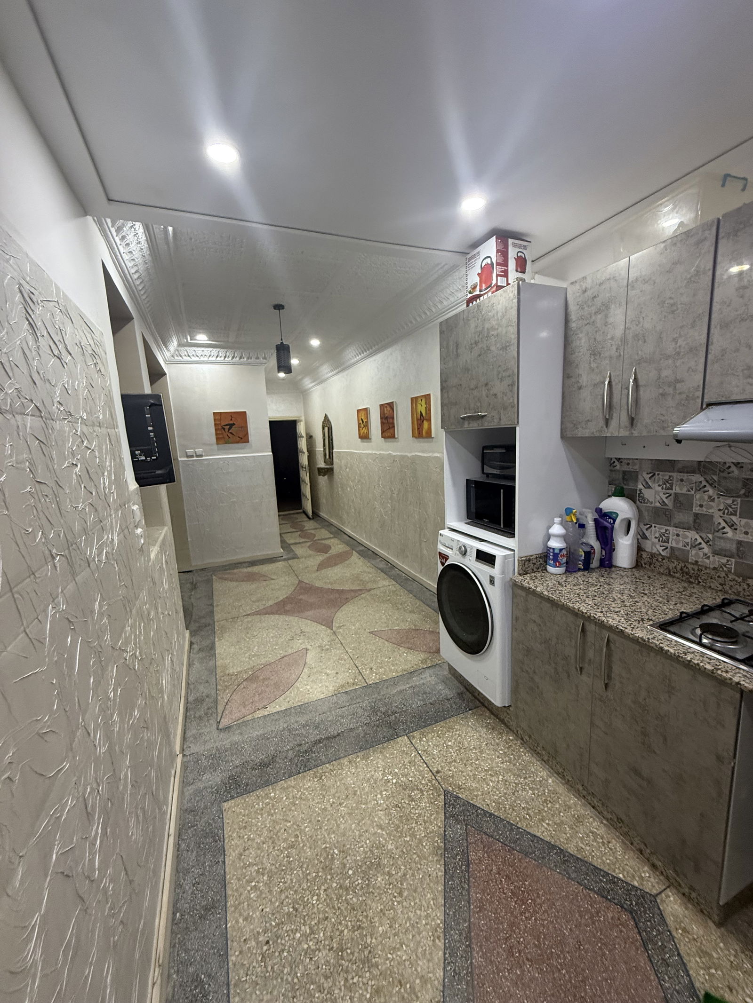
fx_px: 406
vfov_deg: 102.1
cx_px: 376
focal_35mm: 14
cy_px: 502
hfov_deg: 85.7
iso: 320
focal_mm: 2.22
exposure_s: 1/100
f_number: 2.2
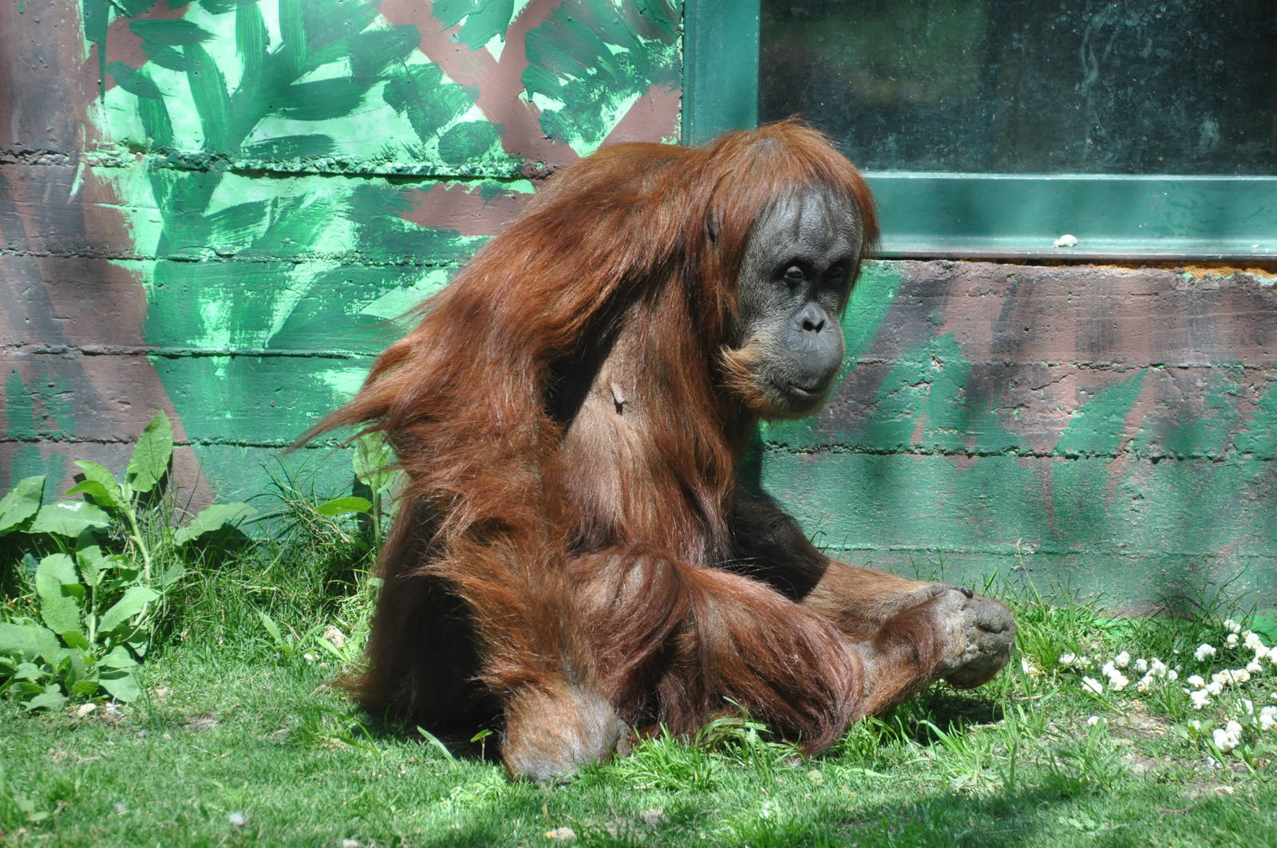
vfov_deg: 6.3
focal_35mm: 218
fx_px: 7706
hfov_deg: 9.5
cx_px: 638
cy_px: 424
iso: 1000
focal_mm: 145
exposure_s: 1/800
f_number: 7.1
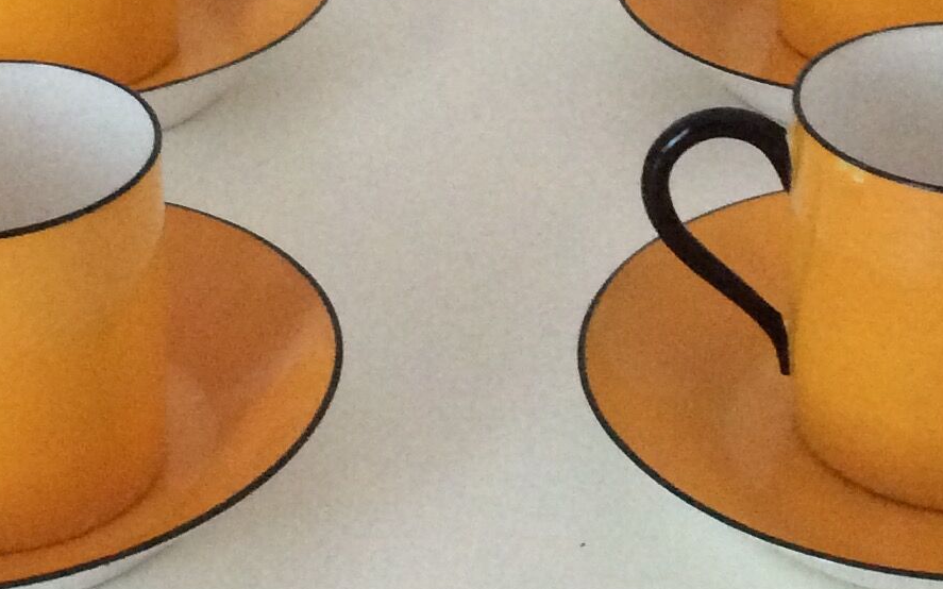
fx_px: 2544
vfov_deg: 13.2
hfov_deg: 21.0
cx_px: 420
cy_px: 146
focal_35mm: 99
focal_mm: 3.3
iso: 250
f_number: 2.4
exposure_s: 1/20
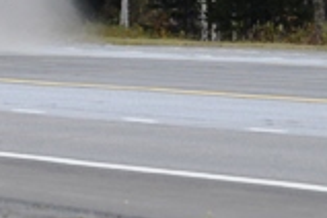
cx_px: 72
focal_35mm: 1421
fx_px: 12906
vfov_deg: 1.0
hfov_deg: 1.5
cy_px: -133
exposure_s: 1/3200
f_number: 8
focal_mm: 400
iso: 3200
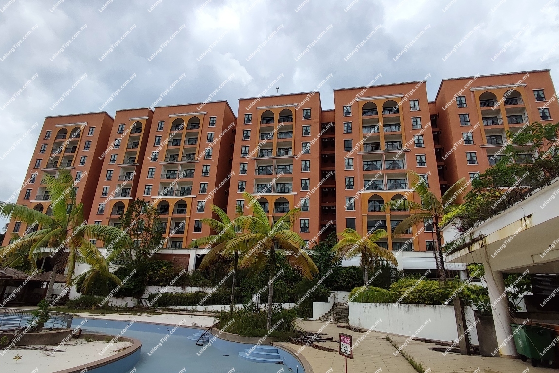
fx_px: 264
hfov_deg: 93.3
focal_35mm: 17
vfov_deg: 70.5
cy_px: 183
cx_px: 280
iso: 50
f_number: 2.2
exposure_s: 1/2027
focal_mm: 1.65
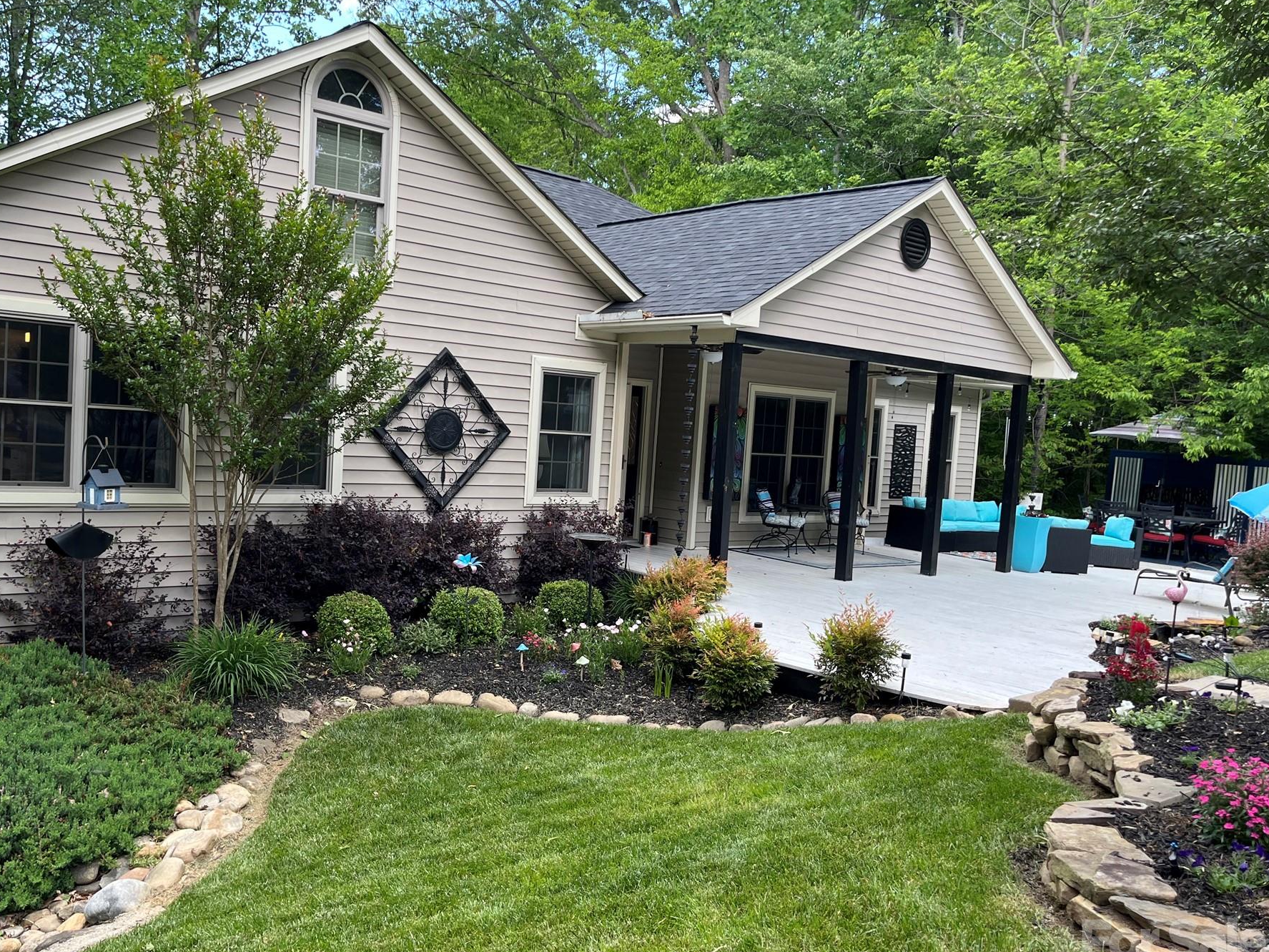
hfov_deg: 59.9
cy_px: 504
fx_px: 1100
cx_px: 586
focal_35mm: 30
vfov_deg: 46.8
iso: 40
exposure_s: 1/154
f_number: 1.6
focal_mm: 5.1
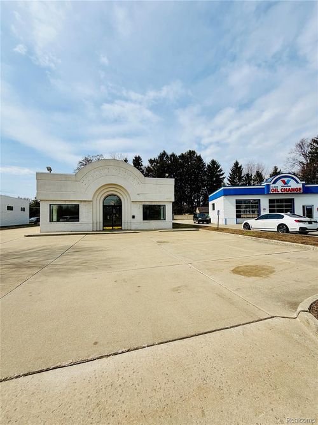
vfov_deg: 102.1
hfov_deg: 85.7
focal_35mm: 14
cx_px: 159
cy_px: 212
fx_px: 172
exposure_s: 1/1534
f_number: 2.2
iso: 20
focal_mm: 2.22
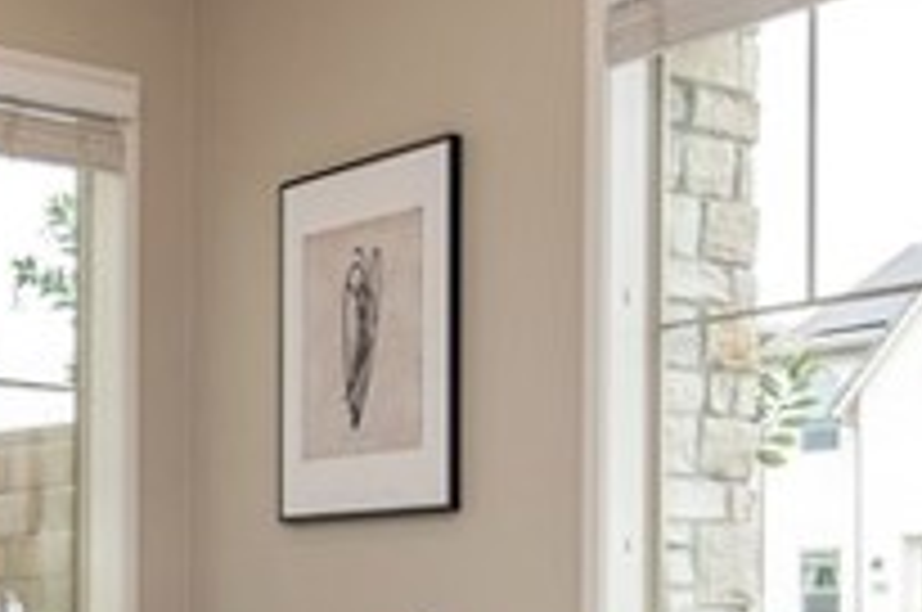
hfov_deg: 27.3
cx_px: 4
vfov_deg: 18.8
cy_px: 623
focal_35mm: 70
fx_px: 1790
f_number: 5.6
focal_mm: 14
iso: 200
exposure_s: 1/125
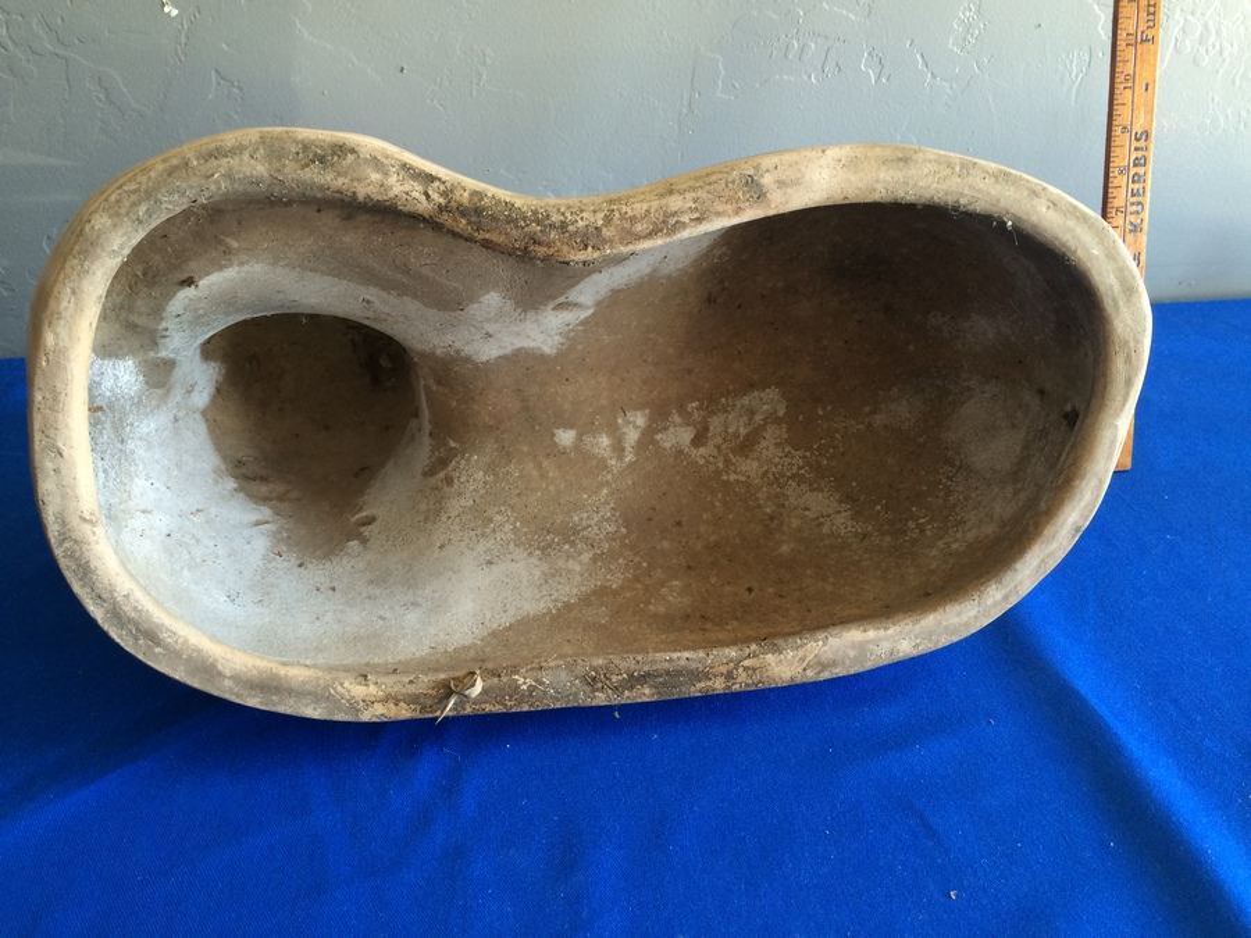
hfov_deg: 61.7
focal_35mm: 29
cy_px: 469
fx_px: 1048
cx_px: 626
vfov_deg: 48.2
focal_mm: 4.15
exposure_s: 1/30
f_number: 2.2
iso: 100
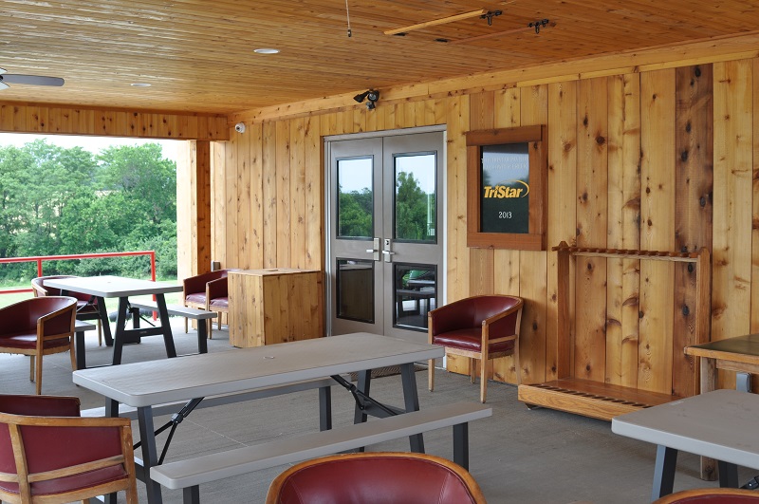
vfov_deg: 31.8
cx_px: 380
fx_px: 884
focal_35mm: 42
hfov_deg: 46.5
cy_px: 252
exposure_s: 1/160
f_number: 6.3
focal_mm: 28
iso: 200
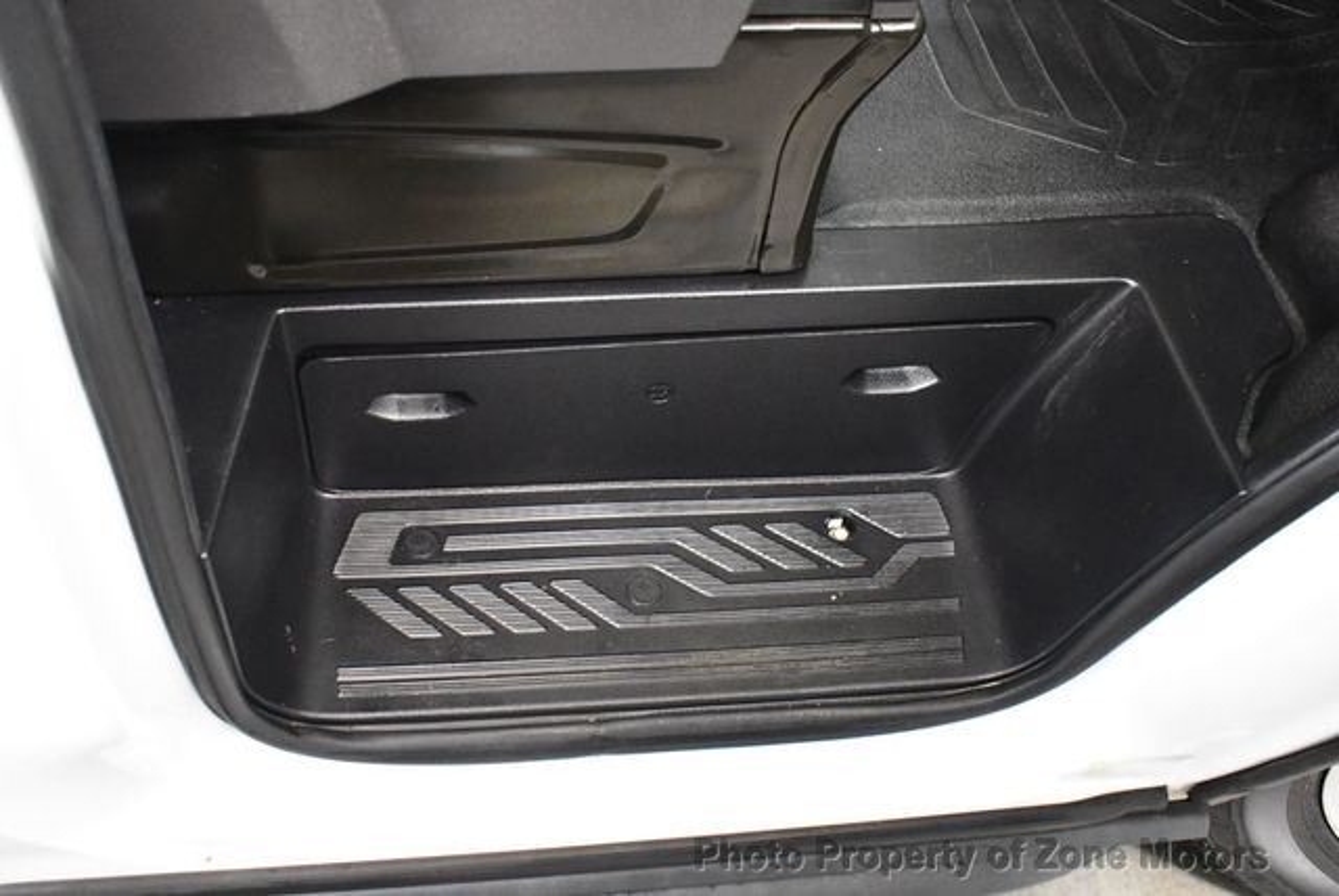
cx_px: 670
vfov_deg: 36.9
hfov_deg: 53.1
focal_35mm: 36
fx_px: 1340
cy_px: 448
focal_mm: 18
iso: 5600
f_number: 3.5
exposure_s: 1/60
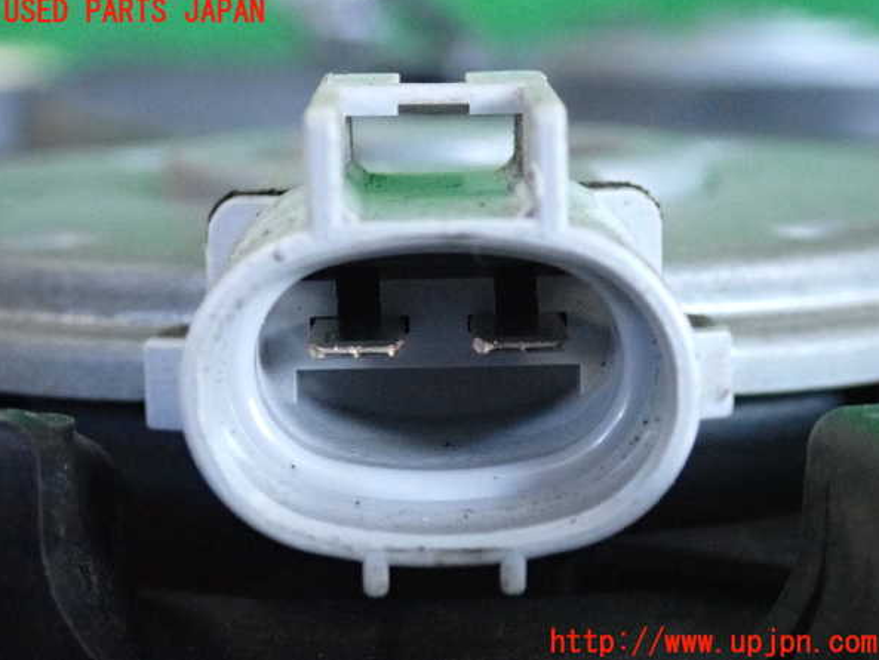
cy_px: 328
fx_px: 2260
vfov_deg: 16.6
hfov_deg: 22.0
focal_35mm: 89
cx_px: 440
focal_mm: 15.66
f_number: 4.5
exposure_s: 1/125
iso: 4000
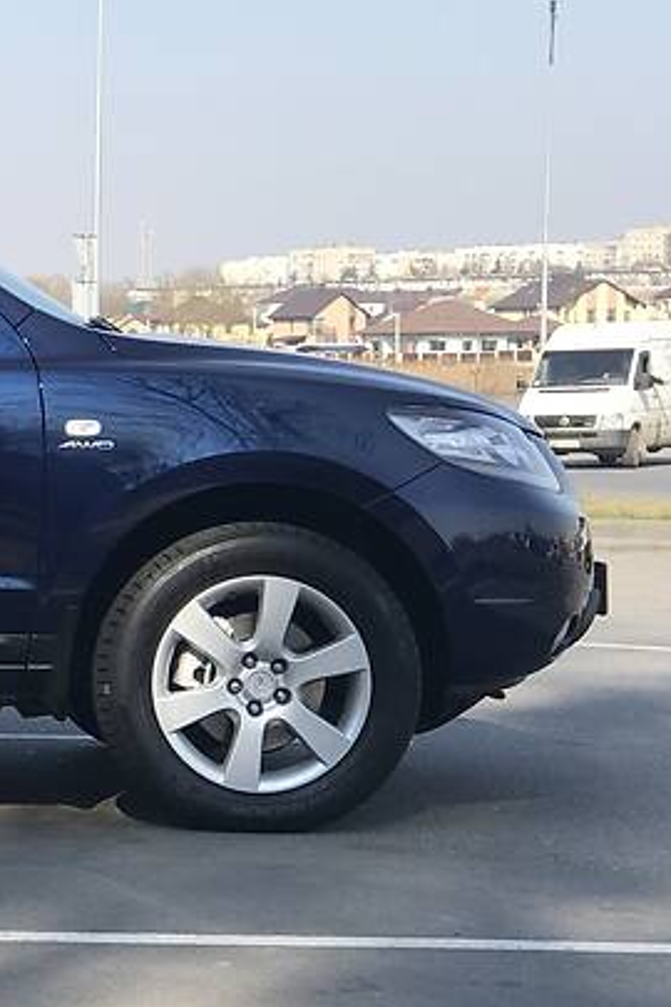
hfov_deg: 11.3
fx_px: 3271
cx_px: -301
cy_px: 502
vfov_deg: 17.5
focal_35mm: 117
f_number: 2.8
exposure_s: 1/507
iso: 20
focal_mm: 6.6
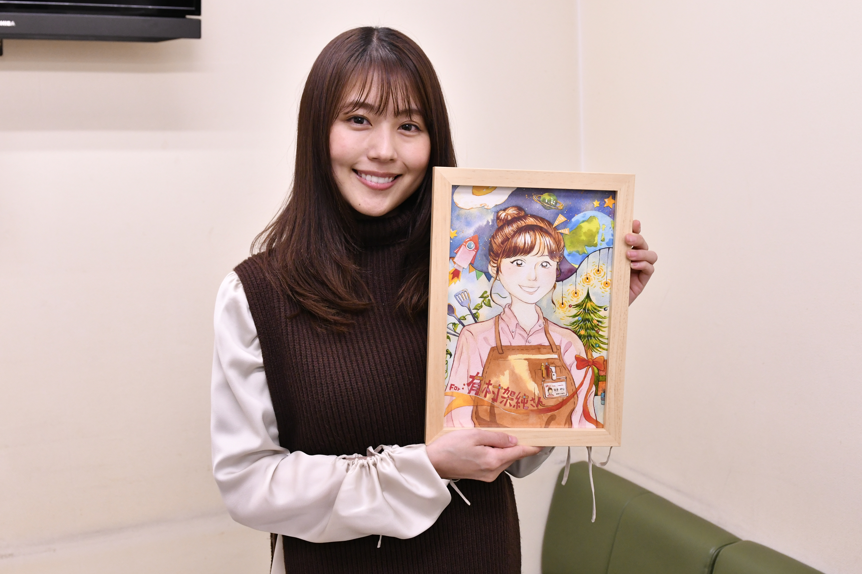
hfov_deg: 53.1
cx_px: 431
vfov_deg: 36.8
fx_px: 862
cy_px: 287
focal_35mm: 36
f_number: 5
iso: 1600
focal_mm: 24
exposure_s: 1/160
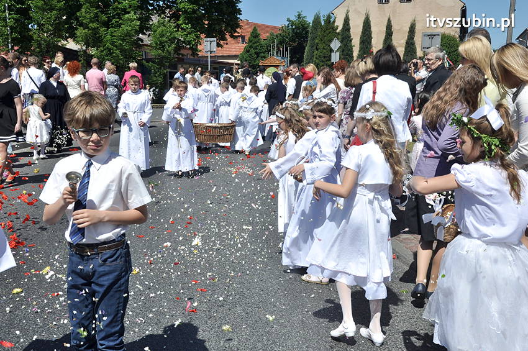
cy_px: 176
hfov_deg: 51.3
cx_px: 264
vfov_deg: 35.4
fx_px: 549
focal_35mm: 38
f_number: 13
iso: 400
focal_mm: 25
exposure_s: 1/640
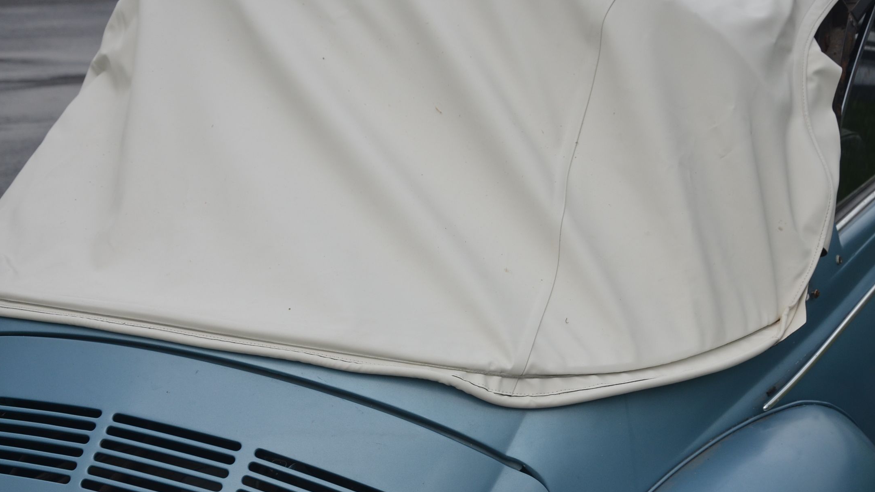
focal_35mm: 61
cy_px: 259
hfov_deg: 34.3
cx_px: 499
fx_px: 1415
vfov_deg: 19.7
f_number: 5.6
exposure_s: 1/125
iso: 400
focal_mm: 34
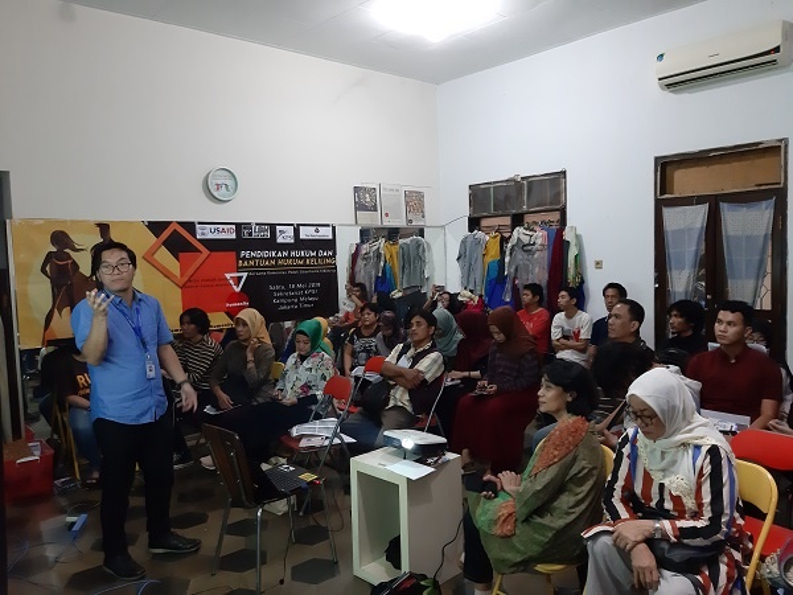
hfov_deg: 65.3
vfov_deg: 51.4
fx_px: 619
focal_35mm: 27
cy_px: 298
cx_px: 396
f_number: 1.7
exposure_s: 1/25
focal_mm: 3.93
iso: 400
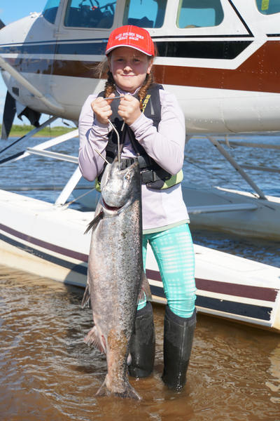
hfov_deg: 25.1
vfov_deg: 36.9
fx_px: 630
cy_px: 210
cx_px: 140
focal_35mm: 54
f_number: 5.6
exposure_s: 1/400
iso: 100
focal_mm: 36
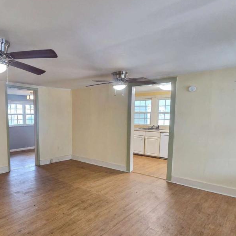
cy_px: 134
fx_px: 177
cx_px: 61
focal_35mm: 23
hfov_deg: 63.6
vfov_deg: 67.0
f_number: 2.2
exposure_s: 1/60
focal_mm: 2.2
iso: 500
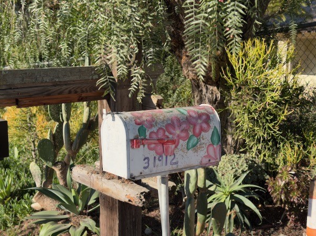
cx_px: 160
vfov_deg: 28.0
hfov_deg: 36.8
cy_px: 126
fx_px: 475
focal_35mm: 52
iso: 100
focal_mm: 6.76
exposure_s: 1/2273
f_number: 1.78
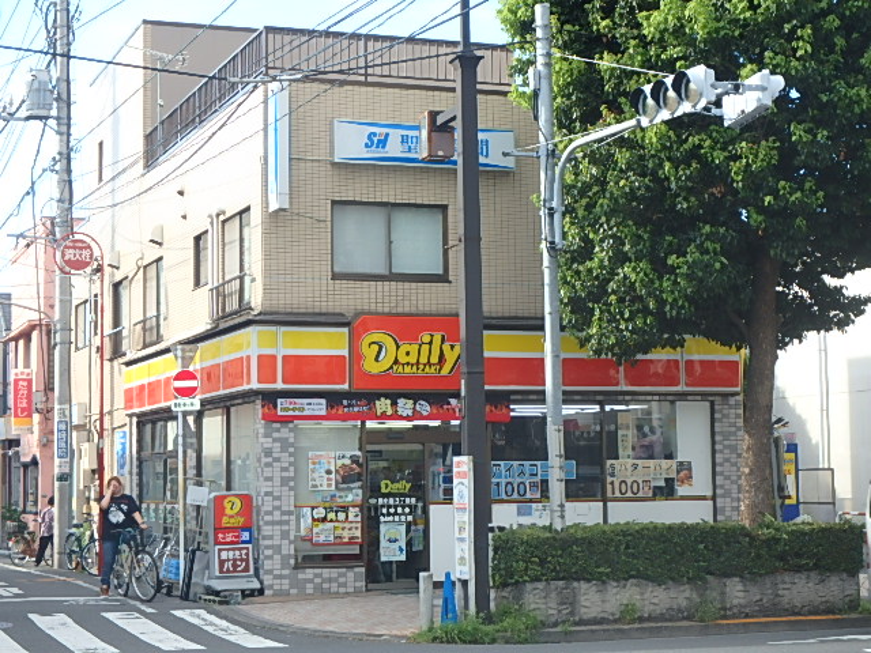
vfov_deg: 24.0
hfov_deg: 31.7
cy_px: 326
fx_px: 1535
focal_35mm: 61
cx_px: 436
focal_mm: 10.9
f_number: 5.1
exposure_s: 1/160
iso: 125
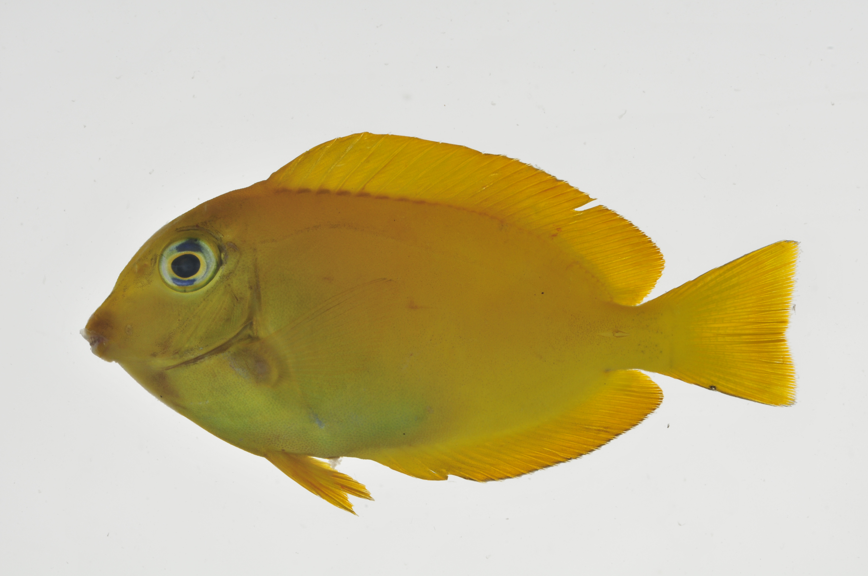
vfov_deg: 8.7
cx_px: 434
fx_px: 3793
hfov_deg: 13.1
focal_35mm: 158
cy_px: 288
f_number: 25
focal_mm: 105
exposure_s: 1/60
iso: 200
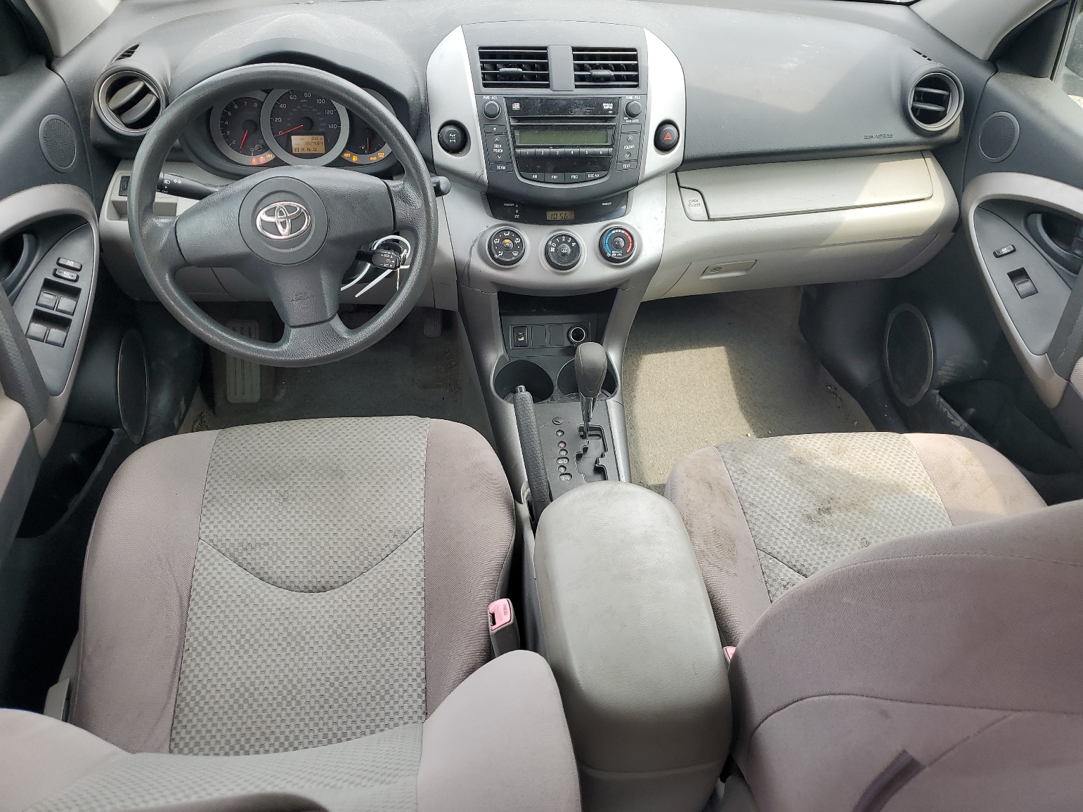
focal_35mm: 27
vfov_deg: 51.4
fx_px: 845
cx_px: 547
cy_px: 393
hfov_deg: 65.3
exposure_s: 1/270
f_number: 1.5
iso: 50
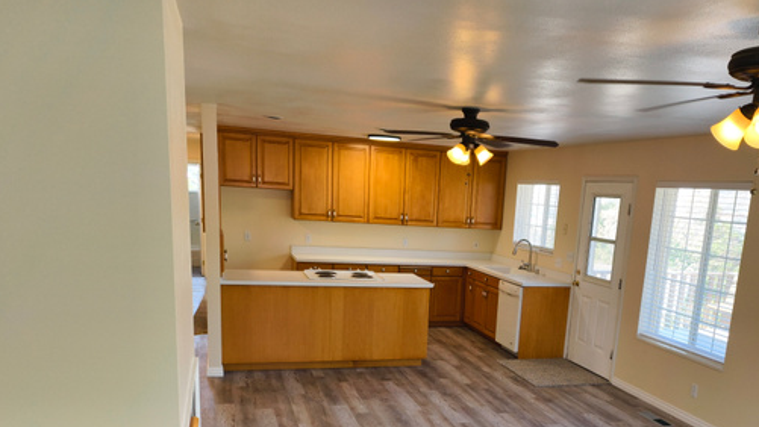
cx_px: 458
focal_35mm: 32
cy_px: 357
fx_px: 644
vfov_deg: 35.2
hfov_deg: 60.5
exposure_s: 1/120
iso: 72
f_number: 1.57
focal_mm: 6.54
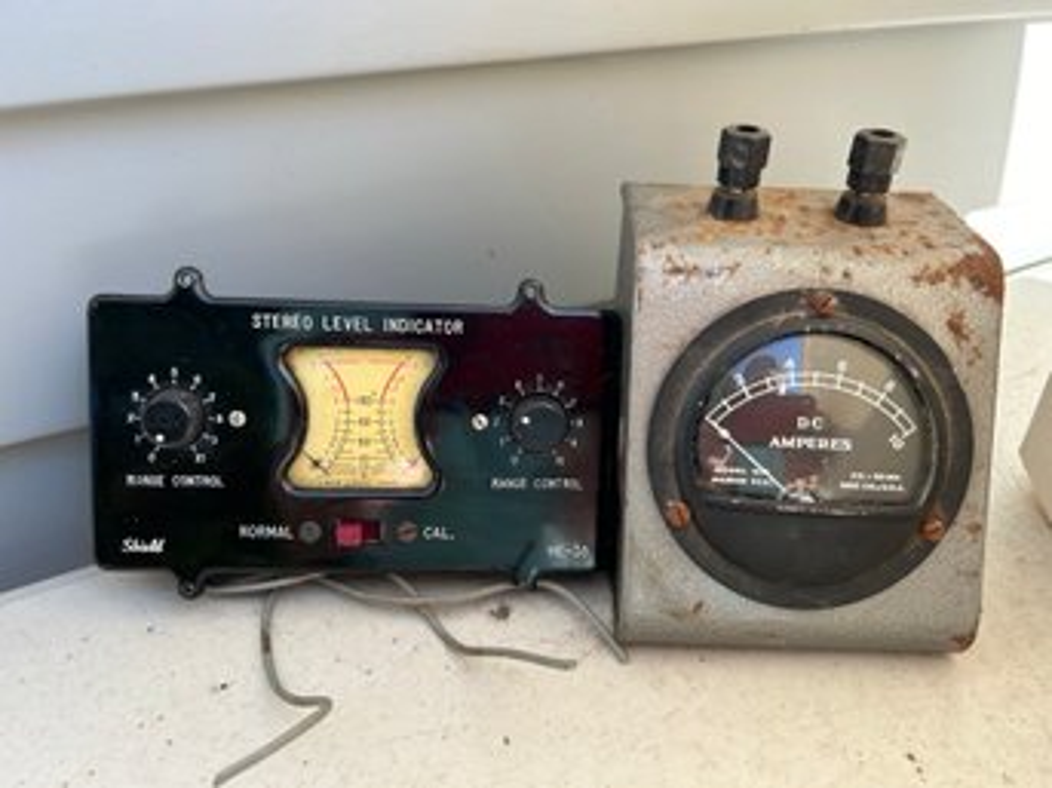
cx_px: 526
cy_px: 394
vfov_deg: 53.0
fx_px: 790
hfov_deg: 67.3
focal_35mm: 26
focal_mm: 5.7
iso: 50
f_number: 1.5
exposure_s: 1/324
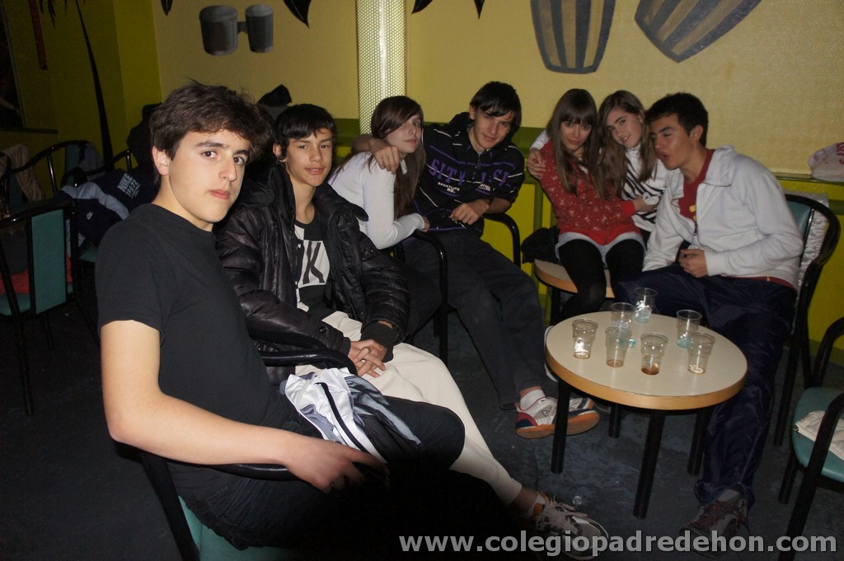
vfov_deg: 47.9
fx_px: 632
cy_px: 280
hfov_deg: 67.4
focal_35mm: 27
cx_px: 422
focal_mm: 18
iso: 1600
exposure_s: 1/60
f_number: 3.5
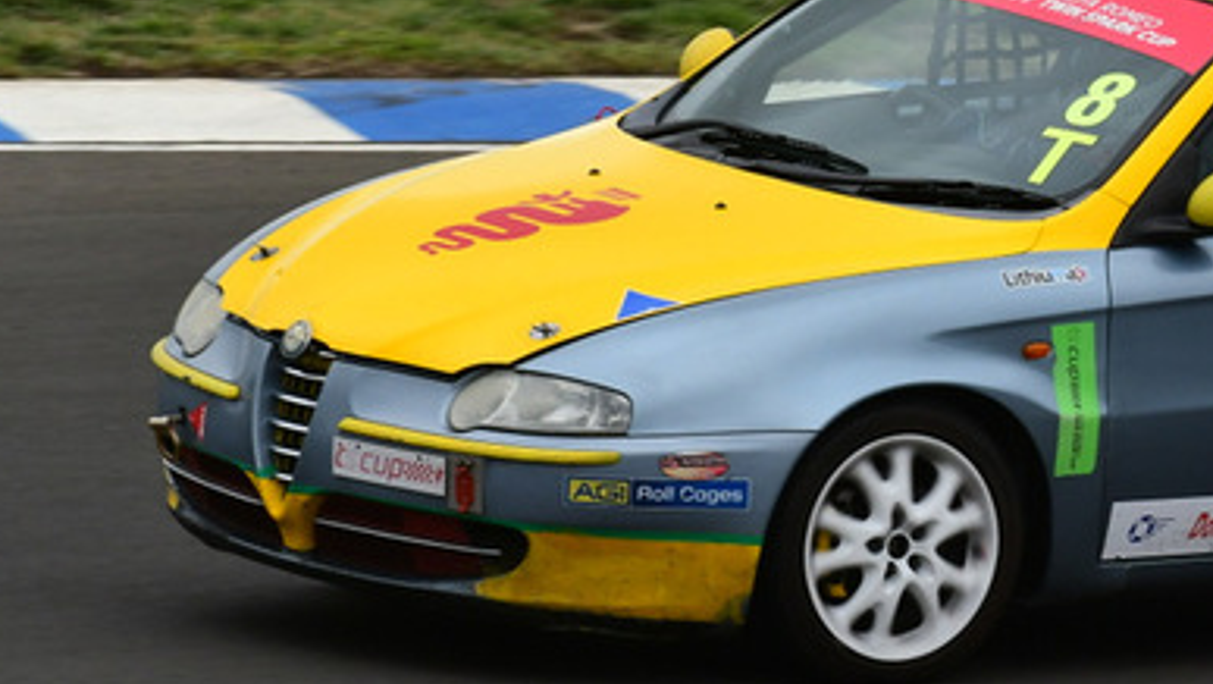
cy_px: 35
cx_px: 1006
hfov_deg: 1.7
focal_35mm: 1266
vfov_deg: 1.0
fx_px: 40734
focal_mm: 390
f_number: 11
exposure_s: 1/640
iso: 640
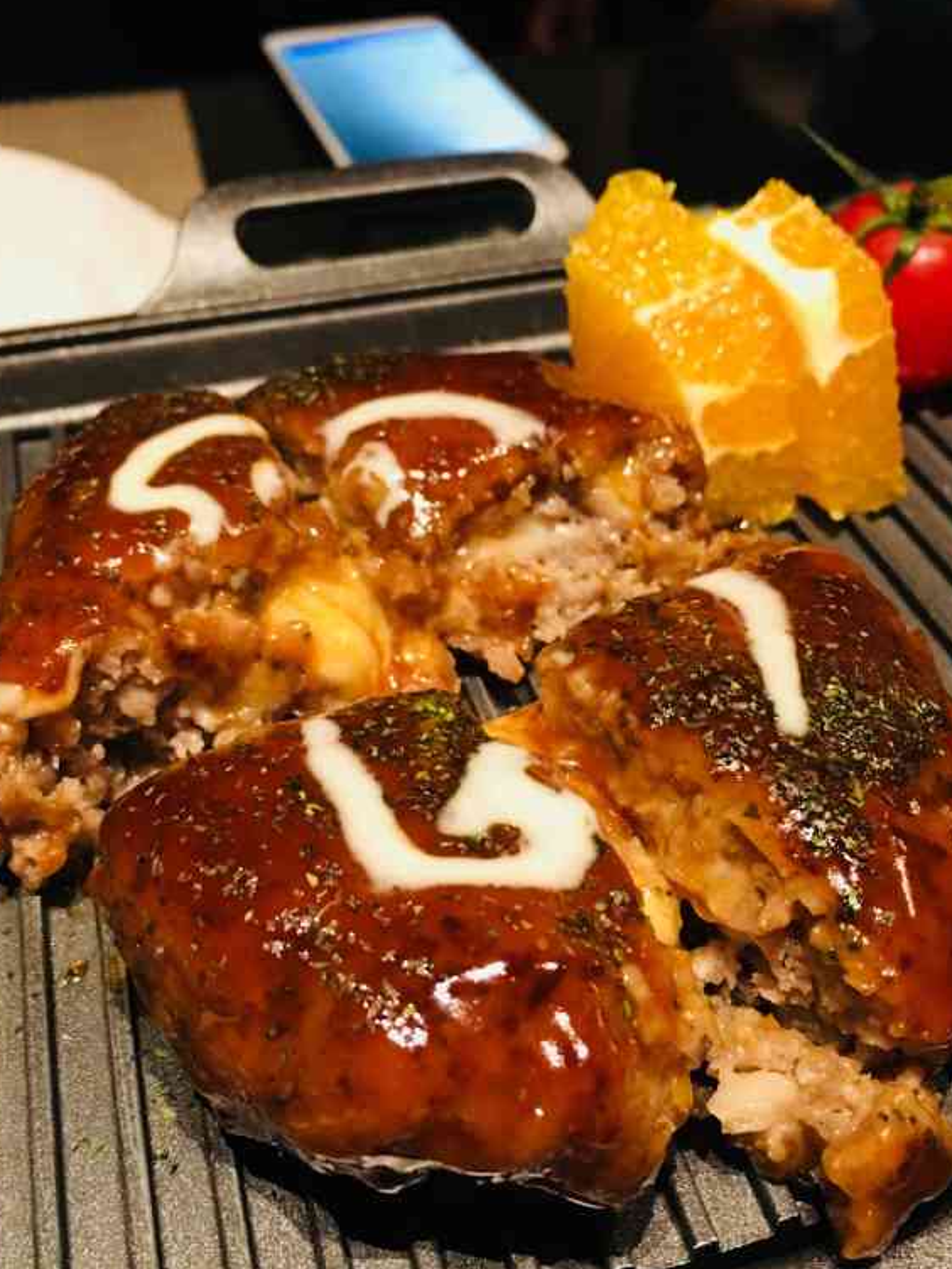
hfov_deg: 39.7
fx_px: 1320
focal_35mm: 36
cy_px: 640
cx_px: 484
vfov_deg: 51.4
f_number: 2.2
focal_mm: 4.15
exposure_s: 1/10
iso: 80
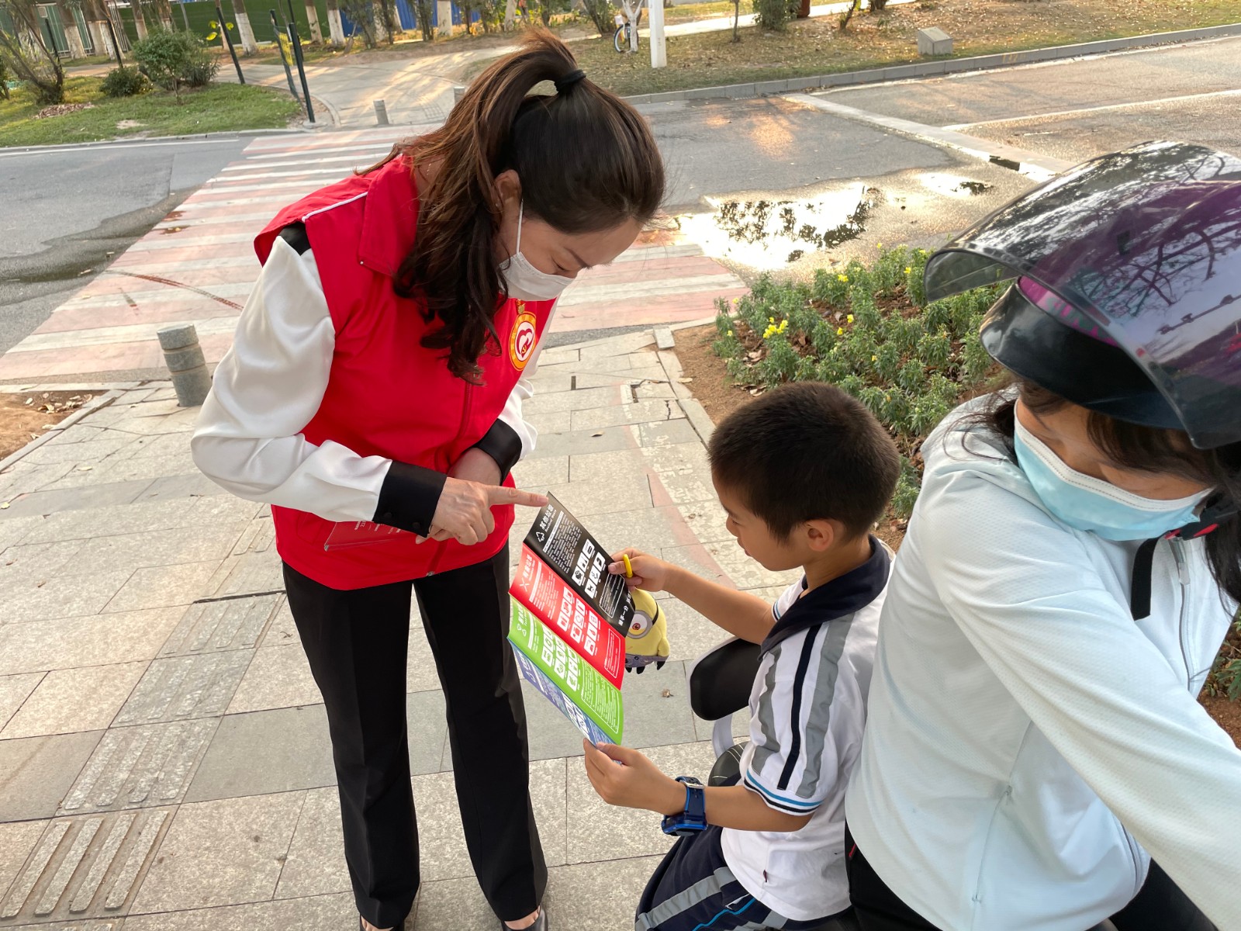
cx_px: 620
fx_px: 932
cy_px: 466
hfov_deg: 67.3
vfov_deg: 53.1
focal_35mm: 26
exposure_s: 1/173
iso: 32
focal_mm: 4.2
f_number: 1.6
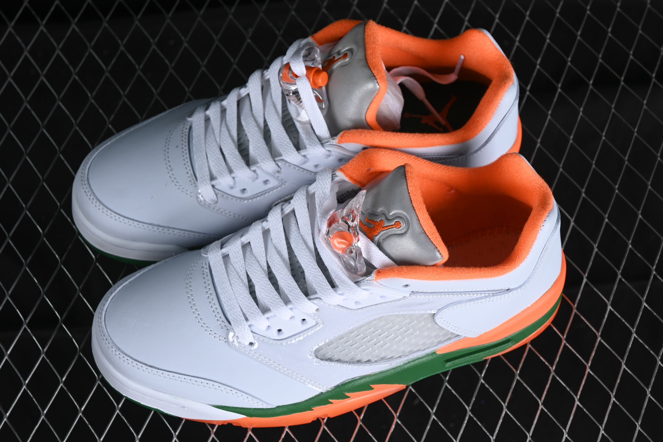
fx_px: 1381
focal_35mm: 75
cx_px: 332
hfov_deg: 27.0
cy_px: 221
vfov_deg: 18.2
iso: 160
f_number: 7.1
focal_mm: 50
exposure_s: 1/80
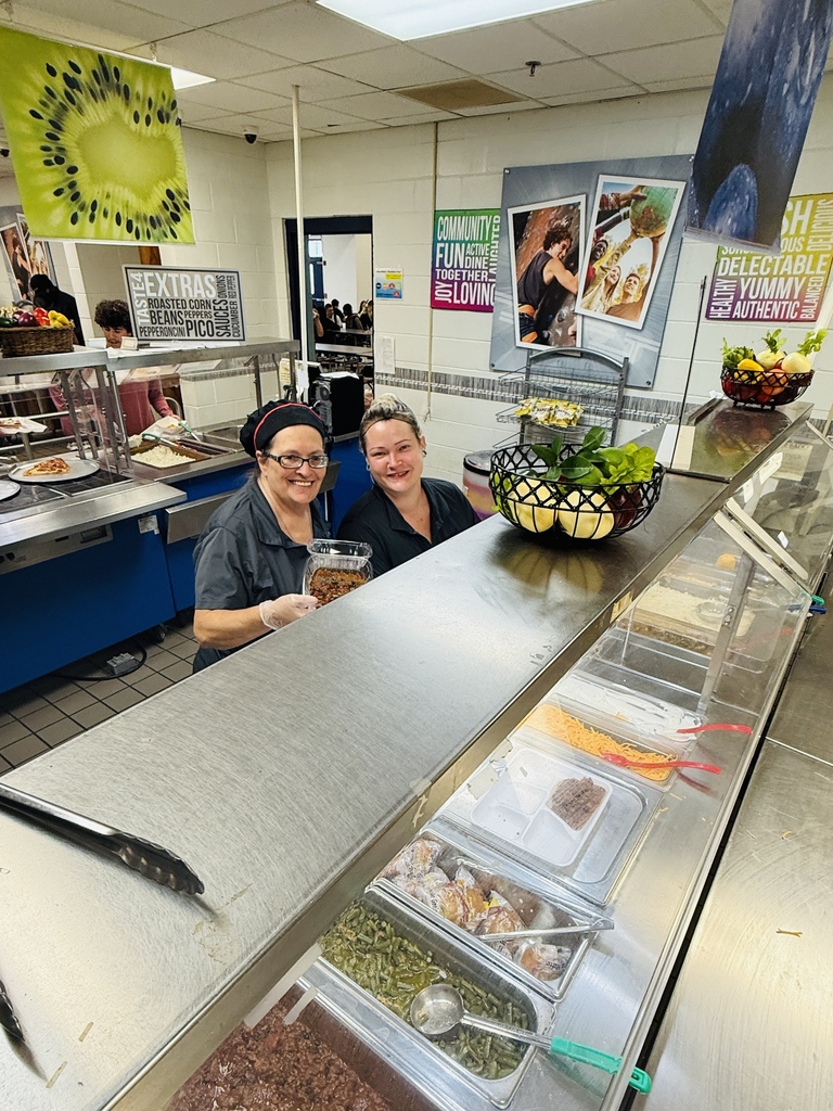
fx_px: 449
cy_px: 556
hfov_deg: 85.7
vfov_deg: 102.1
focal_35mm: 14
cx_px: 416
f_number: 2.2
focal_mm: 2.22
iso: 160
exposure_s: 1/120
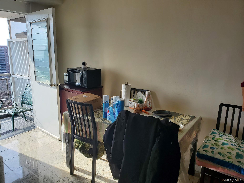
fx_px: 183
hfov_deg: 67.3
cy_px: 92
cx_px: 122
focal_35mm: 26
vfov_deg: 53.1
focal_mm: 4.3
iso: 50
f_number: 2.4
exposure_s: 1/197
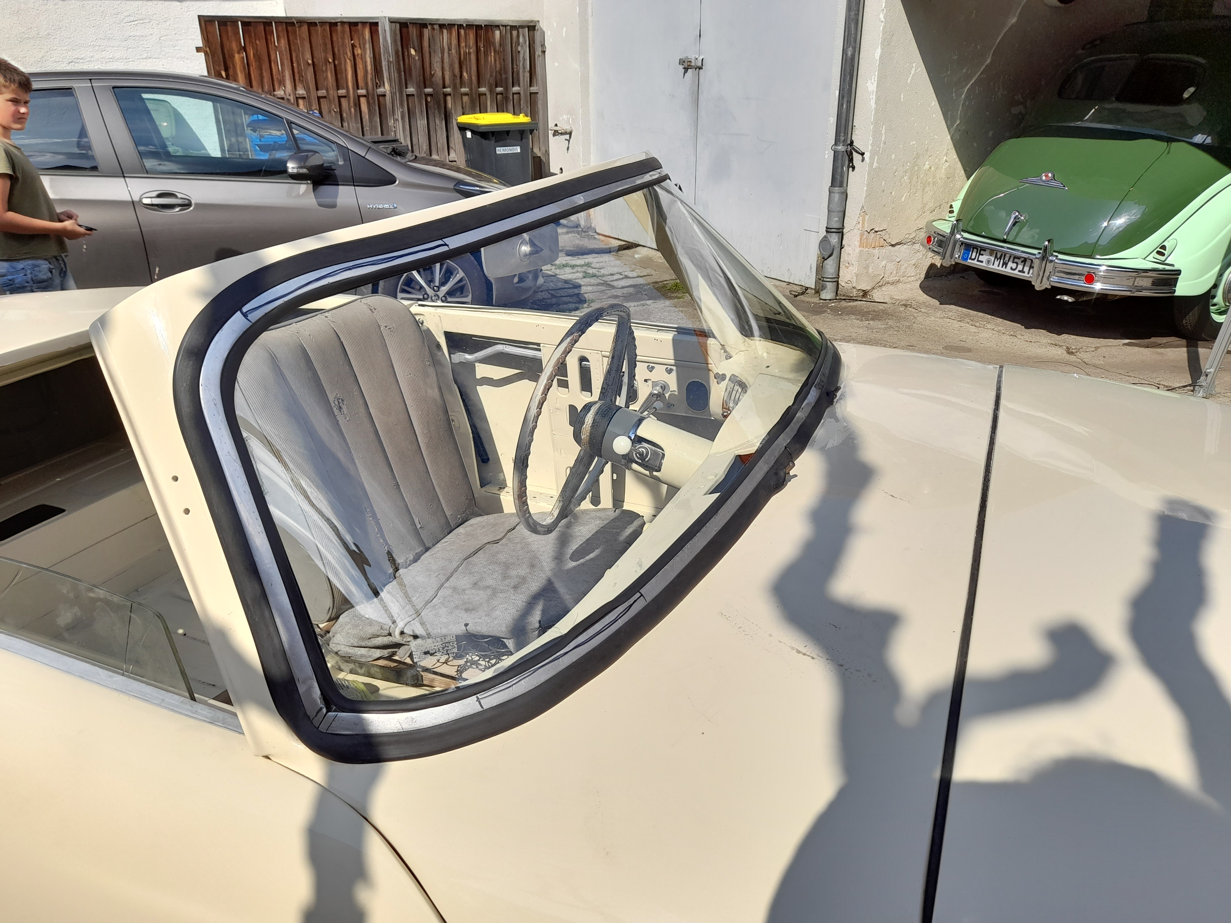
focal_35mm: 25
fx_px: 889
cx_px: 616
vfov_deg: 54.9
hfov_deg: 69.4
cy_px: 462
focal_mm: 4.6
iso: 20
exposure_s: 1/1462
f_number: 2
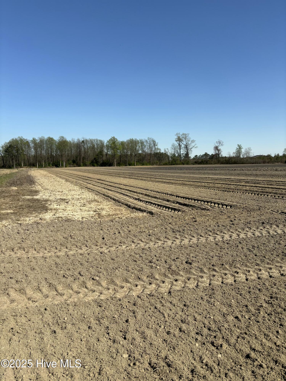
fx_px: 286
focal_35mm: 26
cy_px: 190
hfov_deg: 53.1
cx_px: 143
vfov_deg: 67.3
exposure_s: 1/4425
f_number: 1.6
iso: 50
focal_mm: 5.96
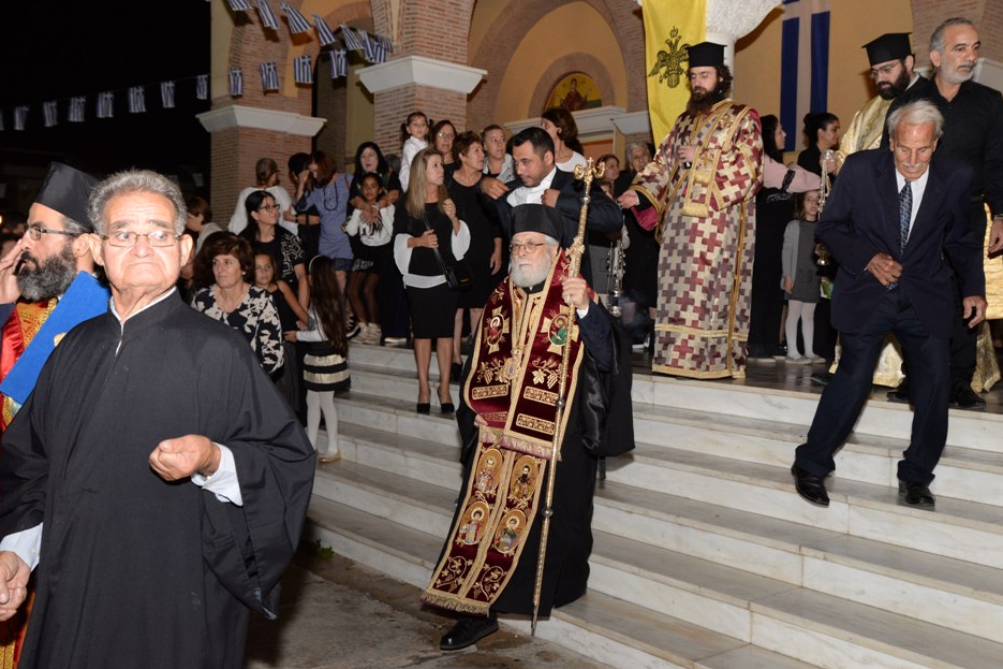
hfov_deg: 51.9
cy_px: 340
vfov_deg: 35.9
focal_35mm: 37
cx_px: 508
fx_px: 1031
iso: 1600
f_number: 7.1
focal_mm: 36
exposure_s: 1/80
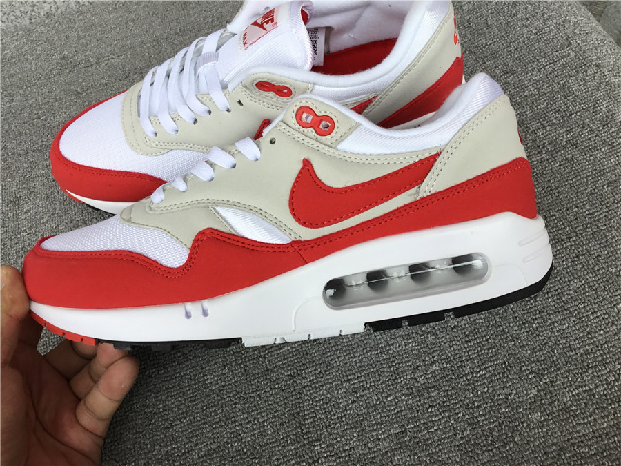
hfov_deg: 58.4
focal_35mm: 31
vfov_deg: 45.4
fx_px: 556
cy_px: 233
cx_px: 310
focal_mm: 3.3
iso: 25
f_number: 2.4
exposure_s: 1/100
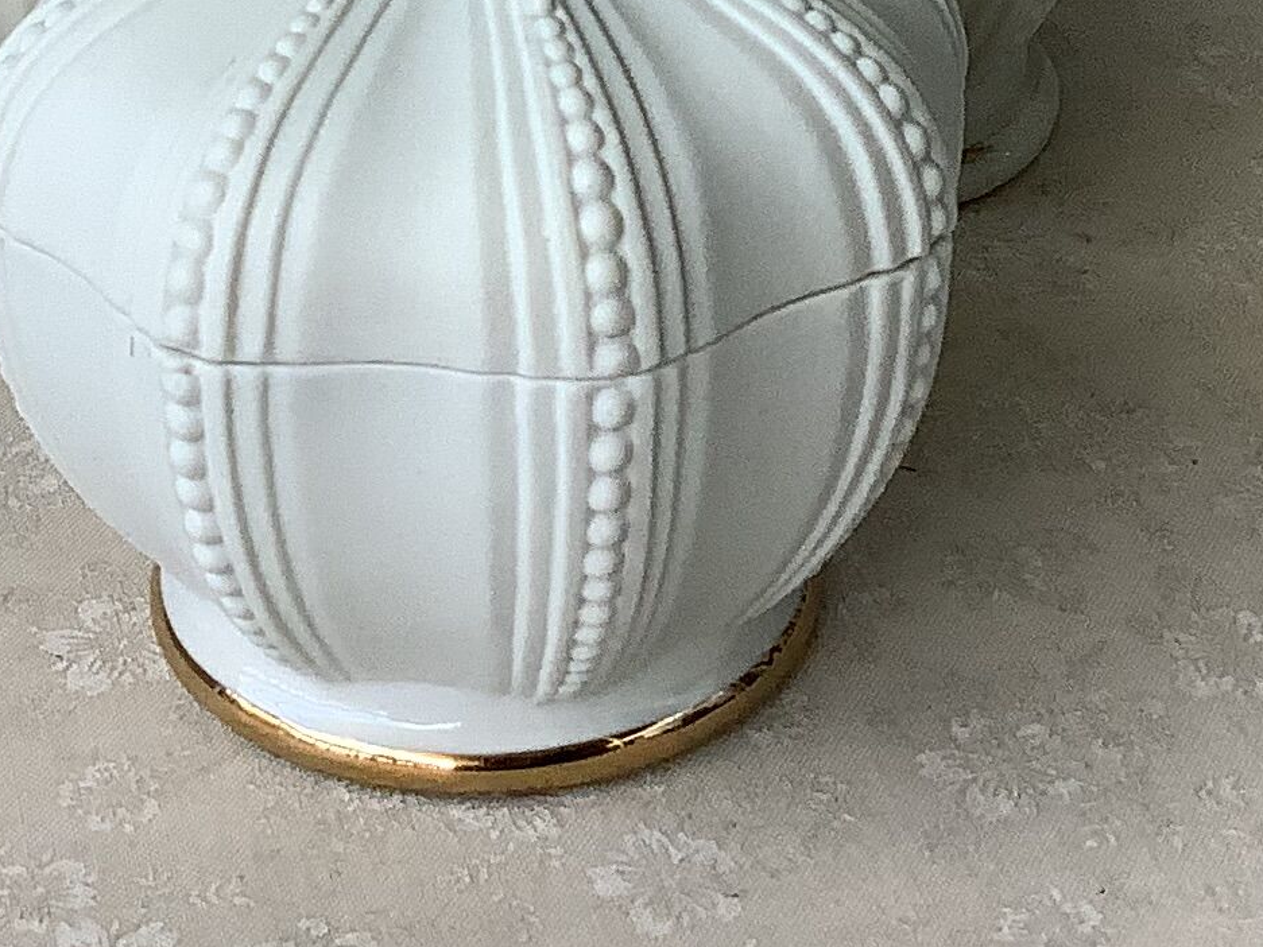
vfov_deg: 12.8
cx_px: 545
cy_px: -559
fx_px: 3941
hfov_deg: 18.2
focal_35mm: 108
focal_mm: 3.3
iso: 64
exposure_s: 1/100
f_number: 2.4
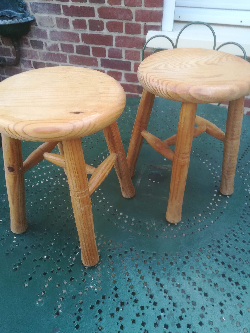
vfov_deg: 67.3
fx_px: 250
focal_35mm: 26
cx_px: 125
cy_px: 166
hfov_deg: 53.1
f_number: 2.2
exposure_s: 1/50
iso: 64
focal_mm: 3.83
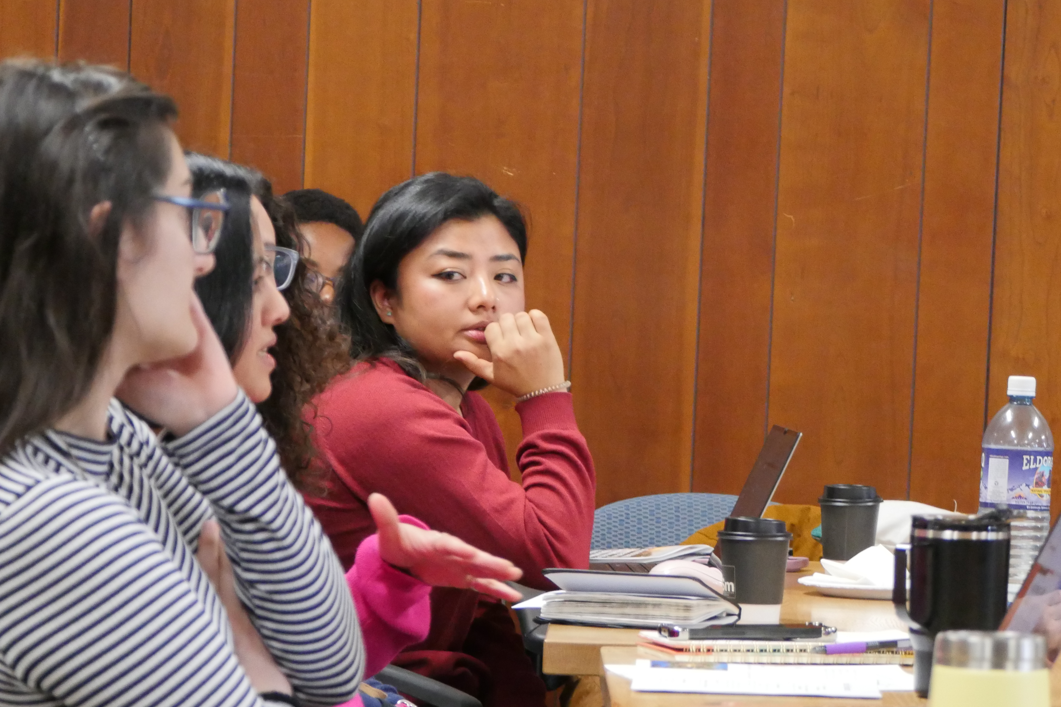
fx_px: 4804
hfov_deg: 12.6
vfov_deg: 8.4
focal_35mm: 163
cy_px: 505
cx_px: 618
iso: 3200
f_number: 4.5
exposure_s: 1/60
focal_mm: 57
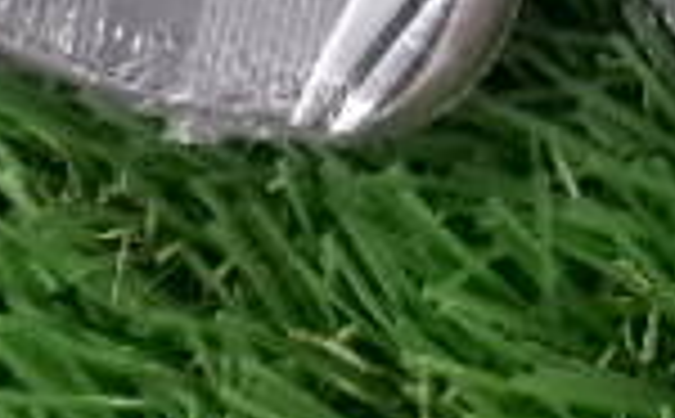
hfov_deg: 16.2
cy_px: -521
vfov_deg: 9.4
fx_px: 2331
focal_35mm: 127
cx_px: 648
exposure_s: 1/52
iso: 800
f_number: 3.9
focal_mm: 5.1
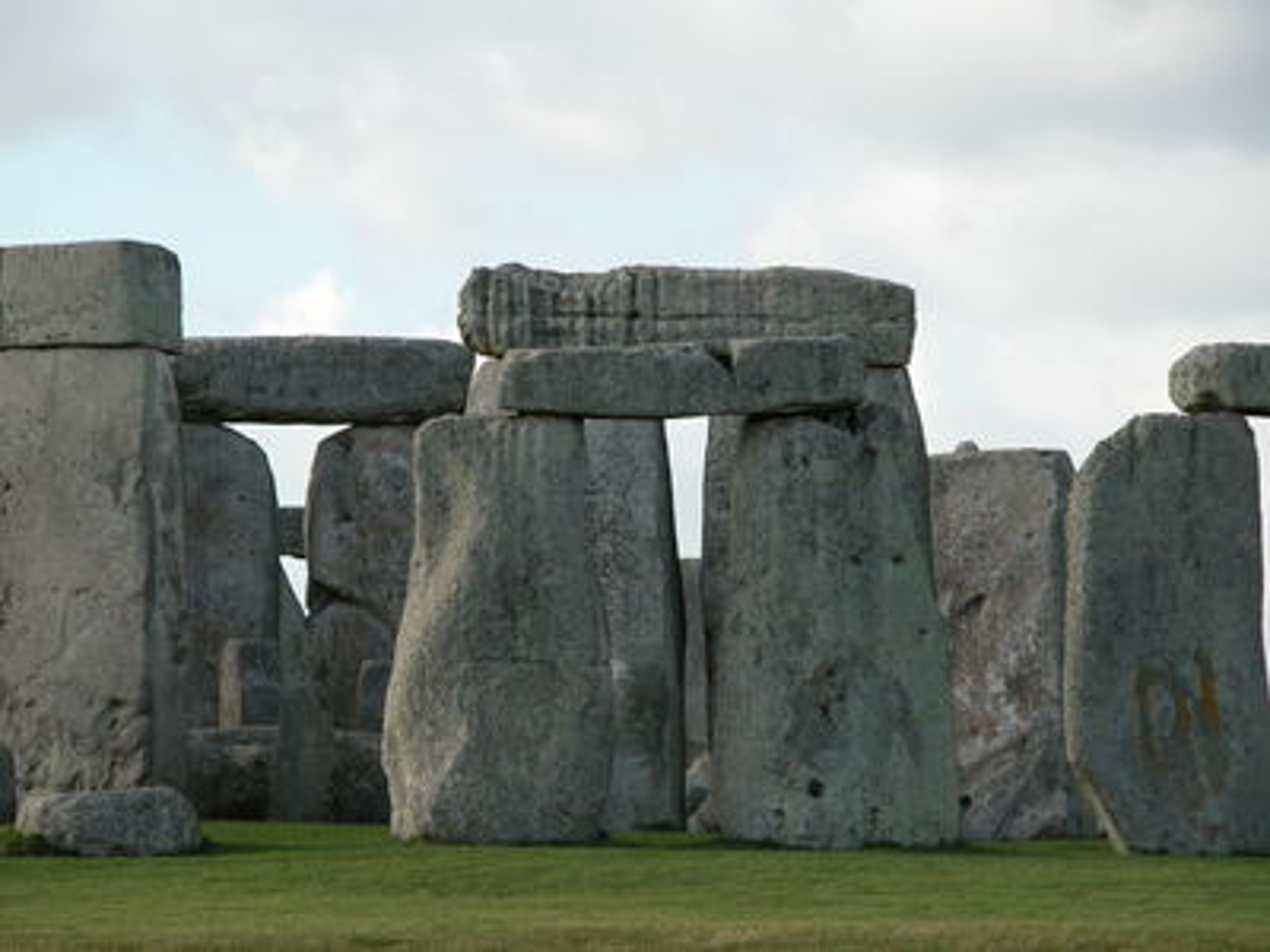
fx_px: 6897
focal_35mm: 188
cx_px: 635
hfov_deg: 10.5
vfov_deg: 7.9
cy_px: 476
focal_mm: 48.5
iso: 100
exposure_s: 1/221
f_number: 5.1
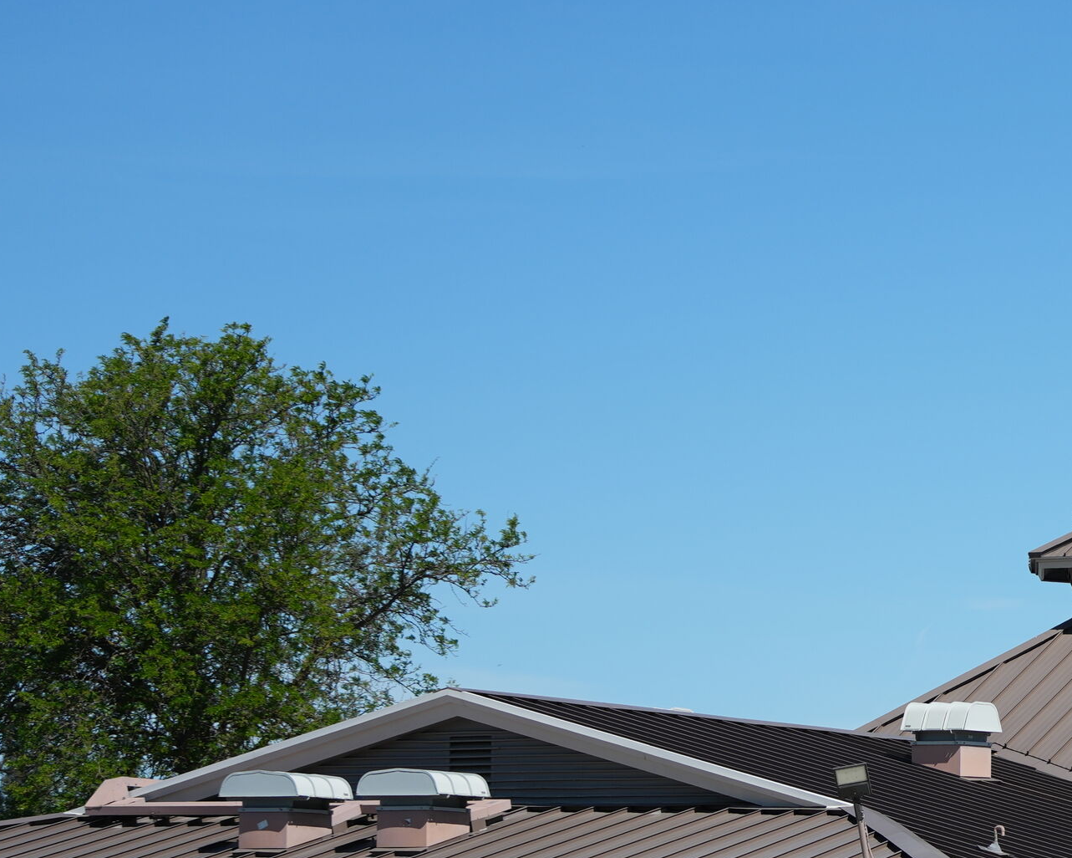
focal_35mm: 158
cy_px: 901
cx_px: 1552
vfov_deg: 9.7
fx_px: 5012
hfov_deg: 11.7
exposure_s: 1/1000
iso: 100
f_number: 4.5
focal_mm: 50
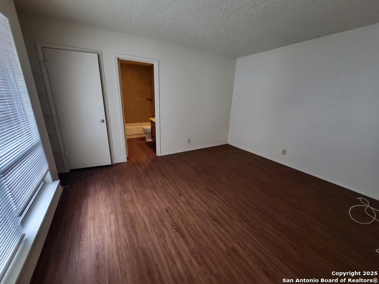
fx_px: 142
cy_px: 142
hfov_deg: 106.2
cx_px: 190
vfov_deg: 89.9
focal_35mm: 13
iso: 400
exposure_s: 1/60
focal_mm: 1.74
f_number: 2.2
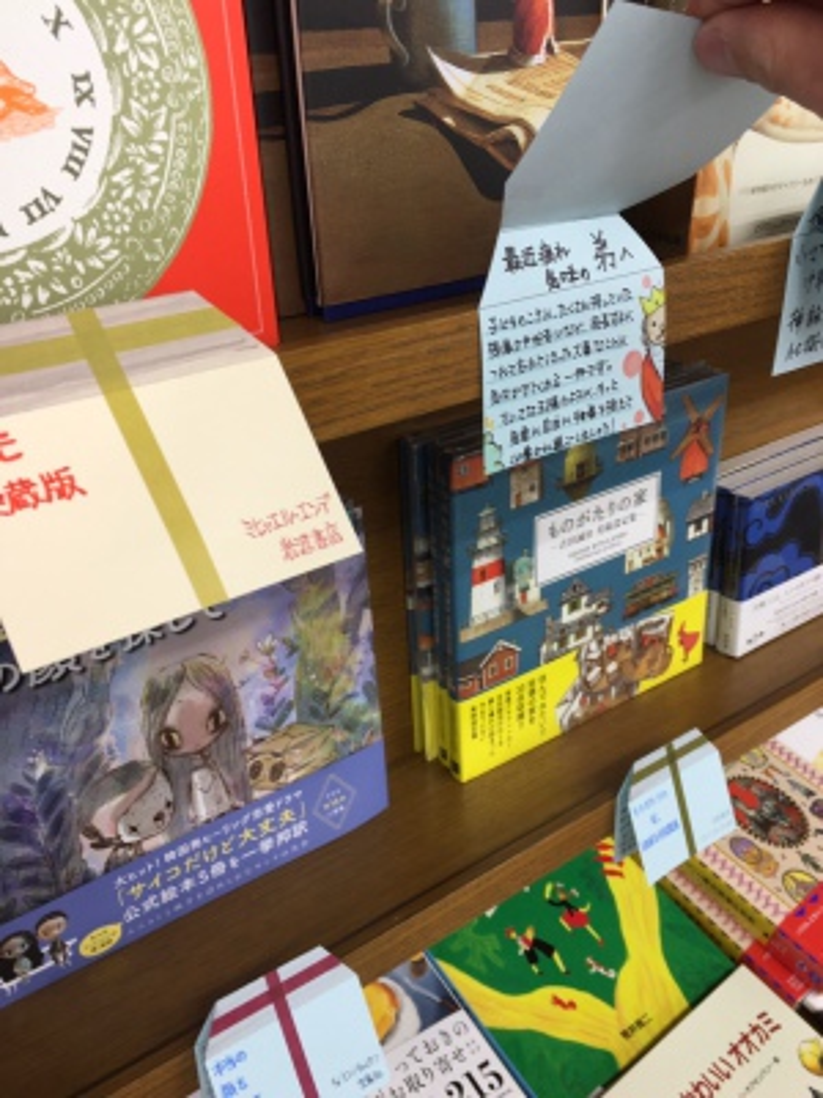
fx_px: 919
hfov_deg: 48.2
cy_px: 549
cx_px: 412
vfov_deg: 61.7
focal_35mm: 29
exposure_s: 1/30
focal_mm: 4.15
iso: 25
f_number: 2.2
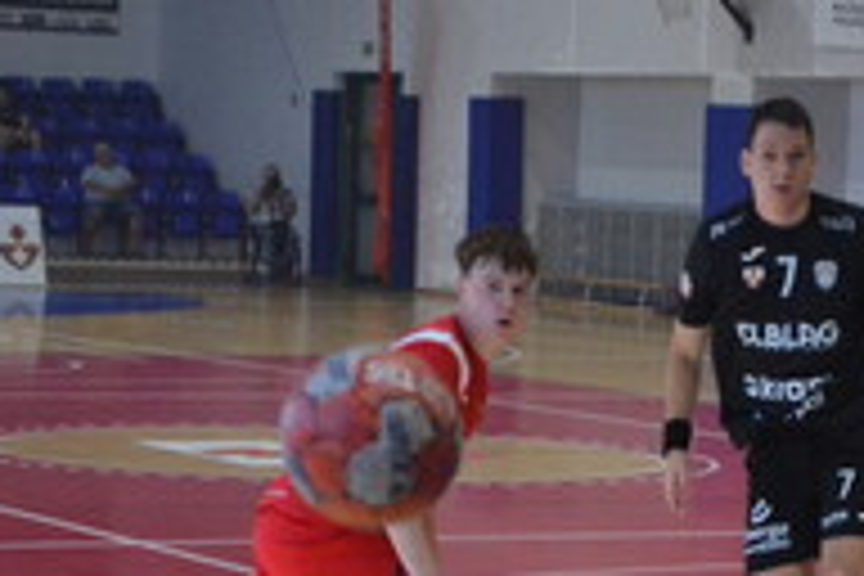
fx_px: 4394
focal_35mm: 183
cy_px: 603
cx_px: 837
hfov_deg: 11.1
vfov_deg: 7.5
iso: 3200
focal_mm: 55
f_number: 5.6
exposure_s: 1/320
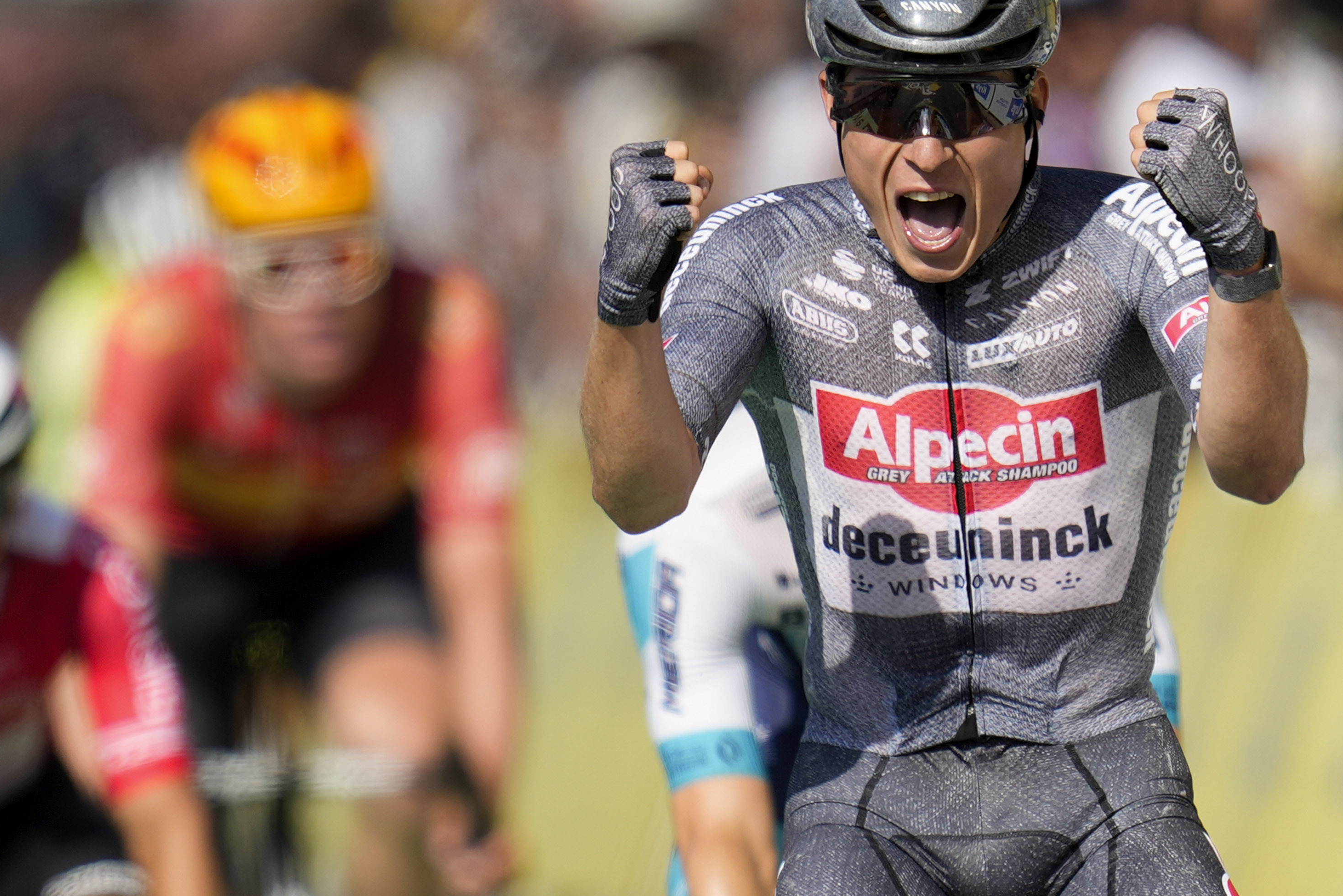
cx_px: 798
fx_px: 43686
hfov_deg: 1.8
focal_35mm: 1171
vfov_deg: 1.2
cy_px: 1082
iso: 125
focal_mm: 400
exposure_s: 1/2500
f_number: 2.8
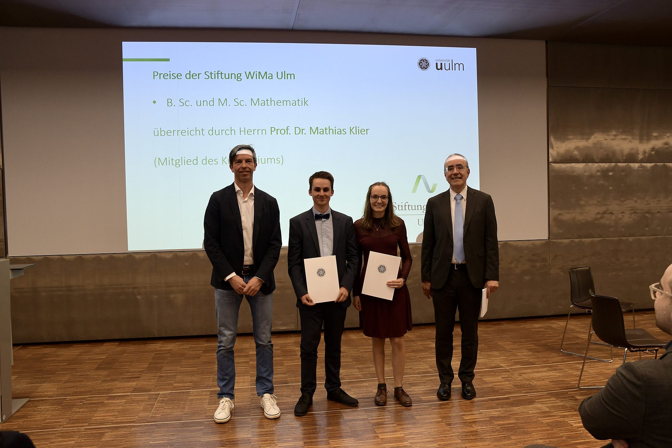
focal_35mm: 24
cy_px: 224
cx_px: 336
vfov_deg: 53.1
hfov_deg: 73.7
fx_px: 448
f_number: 4.5
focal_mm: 16
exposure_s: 1/125
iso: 800
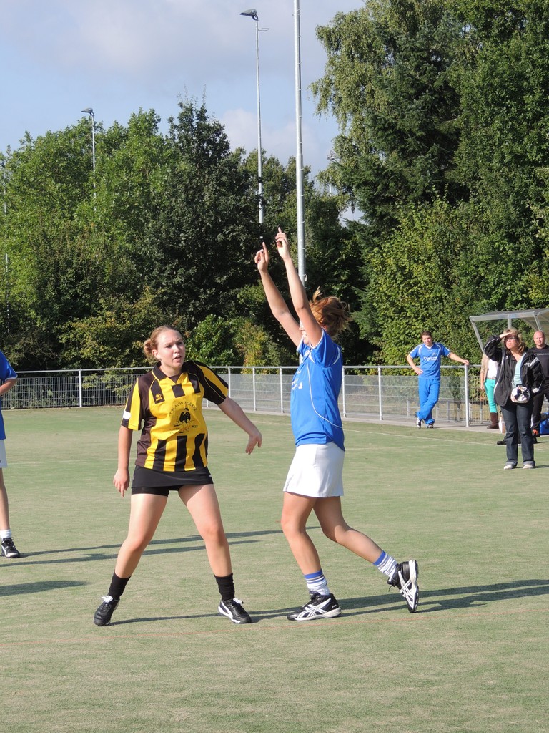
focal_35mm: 105
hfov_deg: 14.1
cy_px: 366
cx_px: 274
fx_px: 2220
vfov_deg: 18.7
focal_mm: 18.7
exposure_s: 1/500
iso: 100
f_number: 4.2
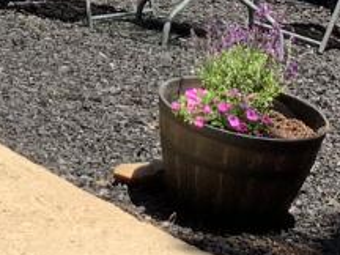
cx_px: 17
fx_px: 1974
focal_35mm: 201
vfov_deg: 7.2
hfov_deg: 9.8
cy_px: -210
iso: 16
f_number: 1.8
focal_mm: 3
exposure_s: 1/683
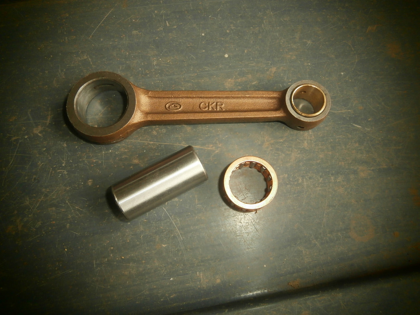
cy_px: 158
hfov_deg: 67.3
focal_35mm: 26
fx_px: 315
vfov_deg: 53.1
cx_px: 210
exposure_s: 1/30
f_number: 2.8
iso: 200
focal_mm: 4.7
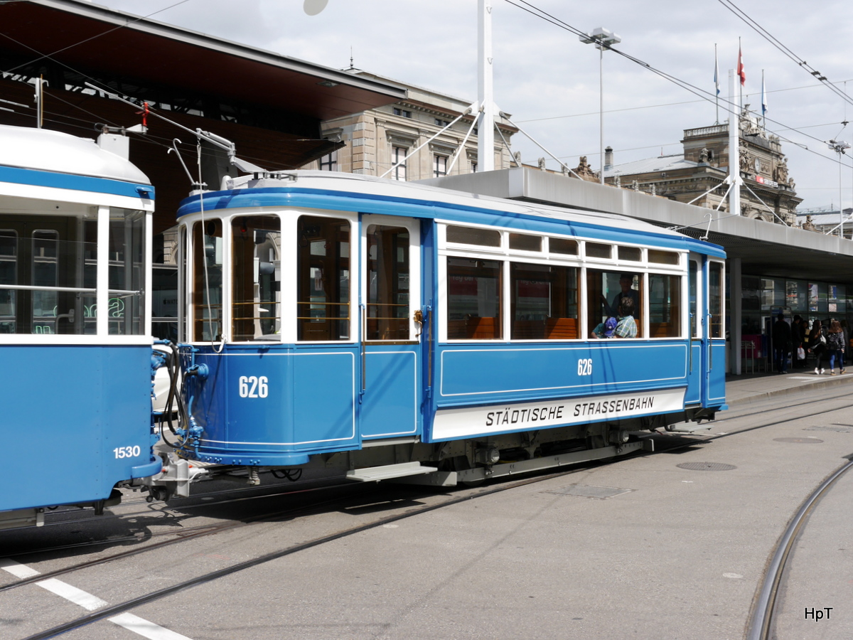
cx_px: 426
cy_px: 320
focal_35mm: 40
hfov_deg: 46.8
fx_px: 986
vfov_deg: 36.0
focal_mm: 20
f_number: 8
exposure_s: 1/400
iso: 160
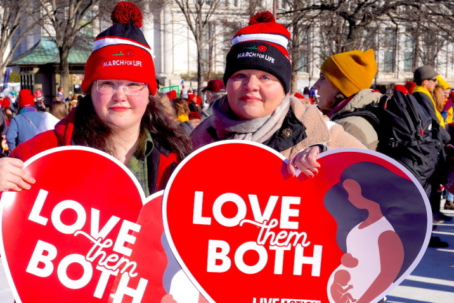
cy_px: 163
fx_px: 719
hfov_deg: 35.0
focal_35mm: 57
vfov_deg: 23.8
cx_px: 195
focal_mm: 32
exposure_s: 1/500
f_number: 8
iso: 100
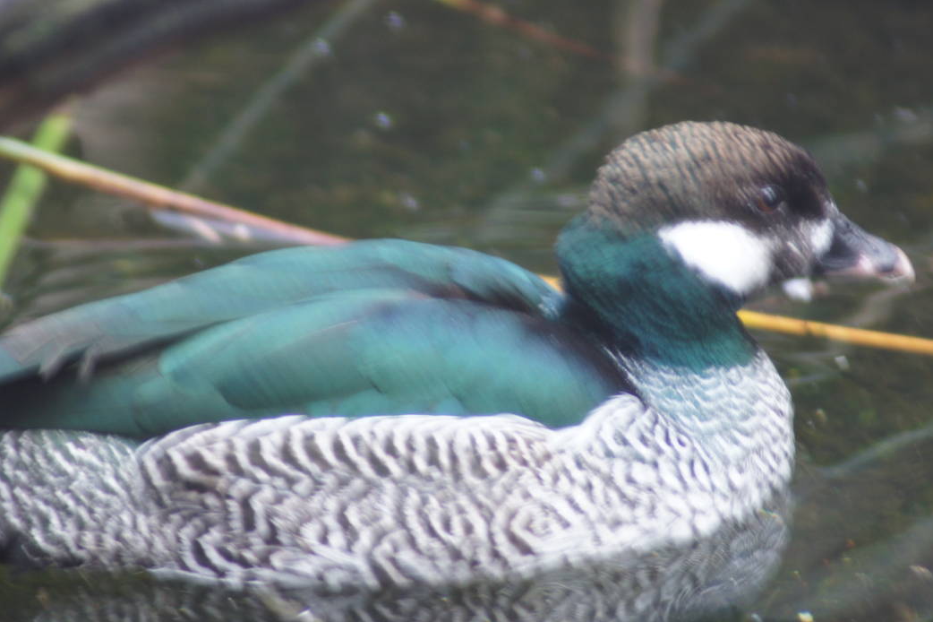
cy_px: 254
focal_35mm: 691
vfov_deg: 2.0
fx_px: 17902
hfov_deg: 3.0
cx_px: 529
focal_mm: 300
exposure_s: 1/20
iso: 200
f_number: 5.6
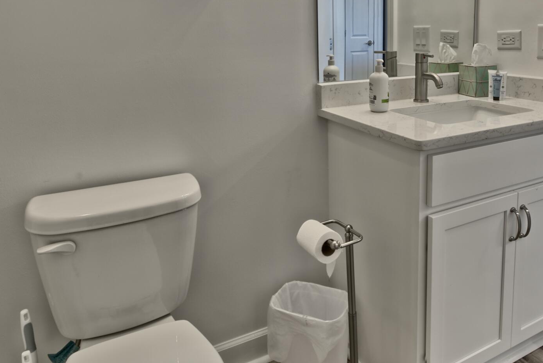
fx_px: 422
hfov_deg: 64.6
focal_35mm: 28
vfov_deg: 45.0
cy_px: 93
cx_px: 336
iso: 200
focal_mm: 13
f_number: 19
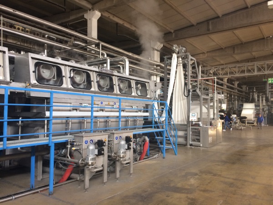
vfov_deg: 48.2
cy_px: 102
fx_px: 229
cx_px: 136
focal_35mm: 29
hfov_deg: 61.7
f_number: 2.2
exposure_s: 1/33
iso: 64
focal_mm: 4.15
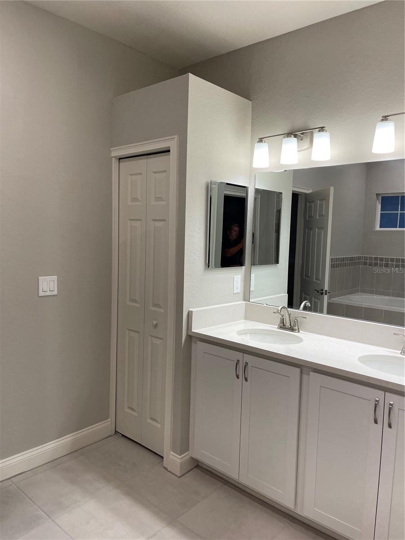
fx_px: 406
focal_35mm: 26
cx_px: 202
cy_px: 270
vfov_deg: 67.3
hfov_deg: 53.1
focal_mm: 5.1
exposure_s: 1/120
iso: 64
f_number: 1.6
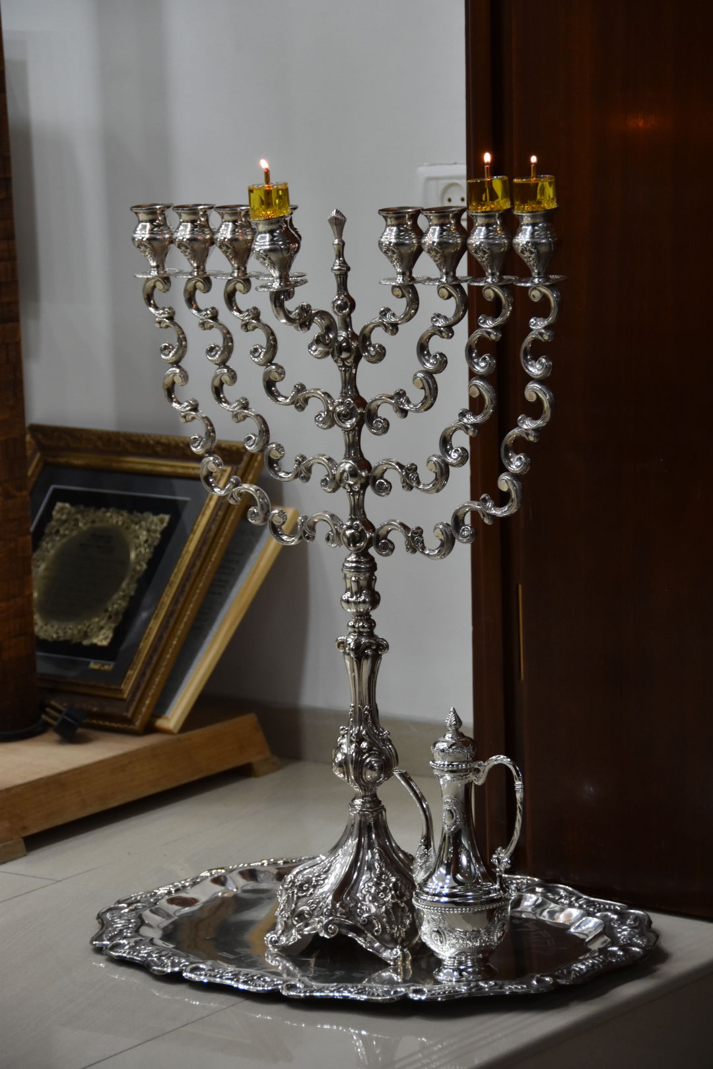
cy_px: 534
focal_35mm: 120
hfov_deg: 11.4
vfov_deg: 17.1
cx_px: 356
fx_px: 3565
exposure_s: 1/60
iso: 800
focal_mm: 80
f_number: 5
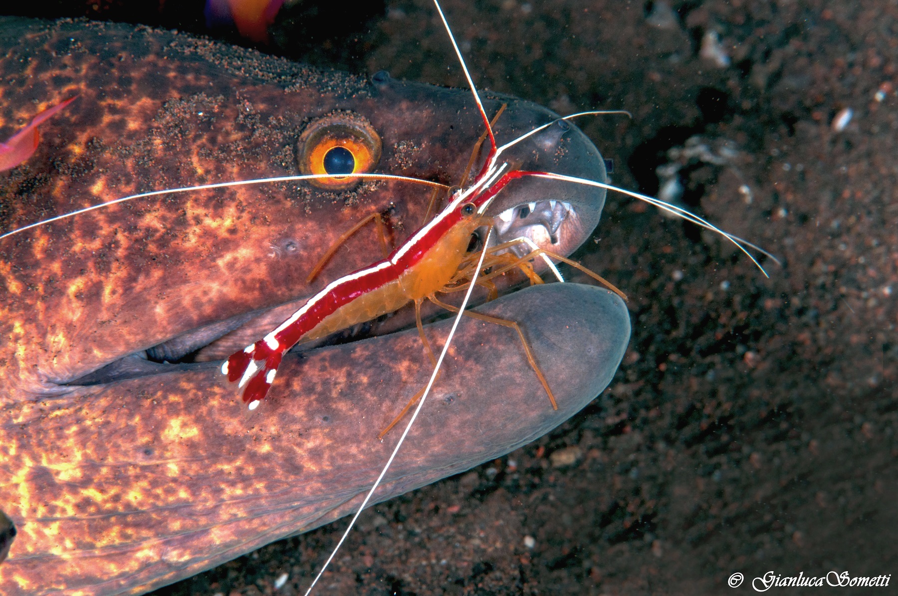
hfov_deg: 13.1
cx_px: 449
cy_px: 298
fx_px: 3923
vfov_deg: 8.7
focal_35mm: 158
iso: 200
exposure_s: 1/200
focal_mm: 105
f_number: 20
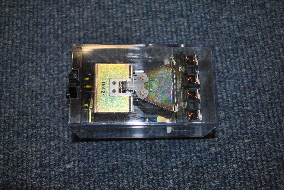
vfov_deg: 32.0
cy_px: 95
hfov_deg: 46.3
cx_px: 142
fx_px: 332
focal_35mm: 42
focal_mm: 28
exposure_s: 1/60
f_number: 4.5
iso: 200
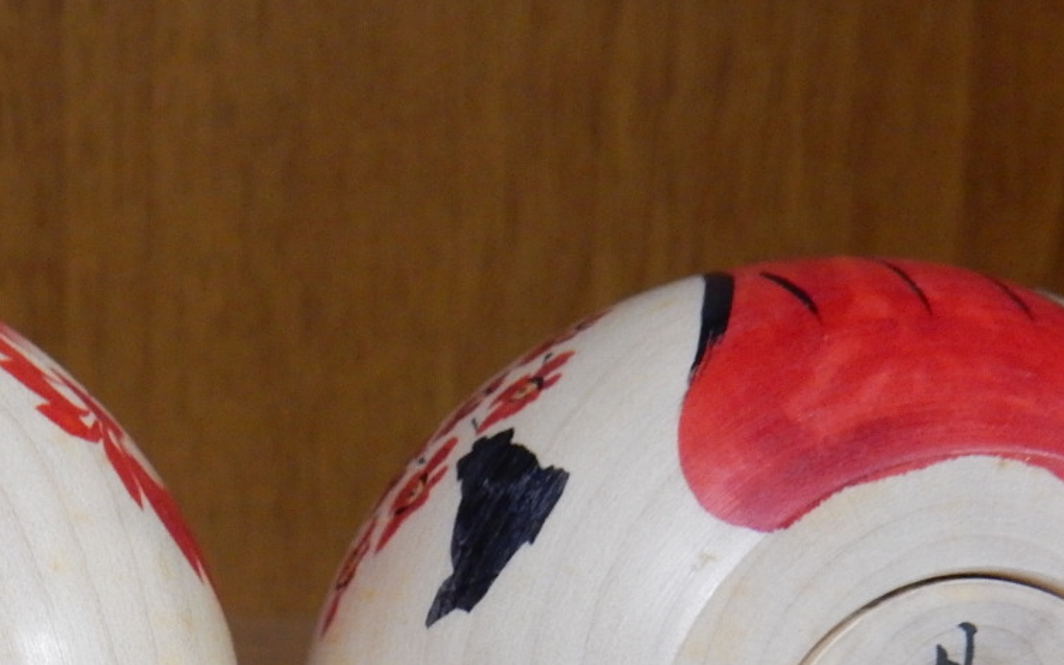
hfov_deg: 25.1
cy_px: 791
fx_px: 2348
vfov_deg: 15.5
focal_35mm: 81
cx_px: 213
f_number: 4
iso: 400
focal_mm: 6.4
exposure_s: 1/15
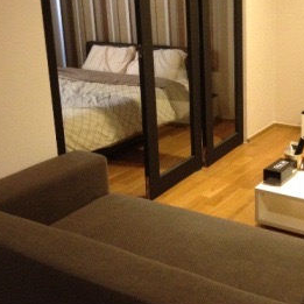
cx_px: 235
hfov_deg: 31.5
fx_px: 527
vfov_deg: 32.1
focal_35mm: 53
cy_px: 115
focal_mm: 4.28
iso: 400
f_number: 2.4
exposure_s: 1/17
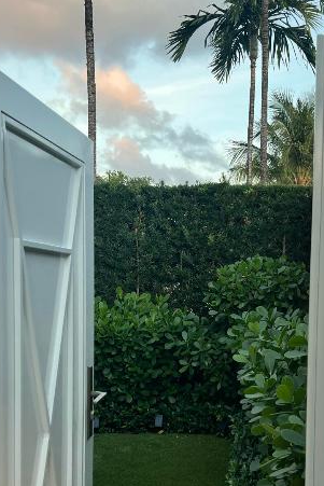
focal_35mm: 46
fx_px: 620
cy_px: 324
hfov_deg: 29.2
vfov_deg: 42.2
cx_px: 191
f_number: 1.5
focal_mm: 5.7
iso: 64
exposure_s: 1/120
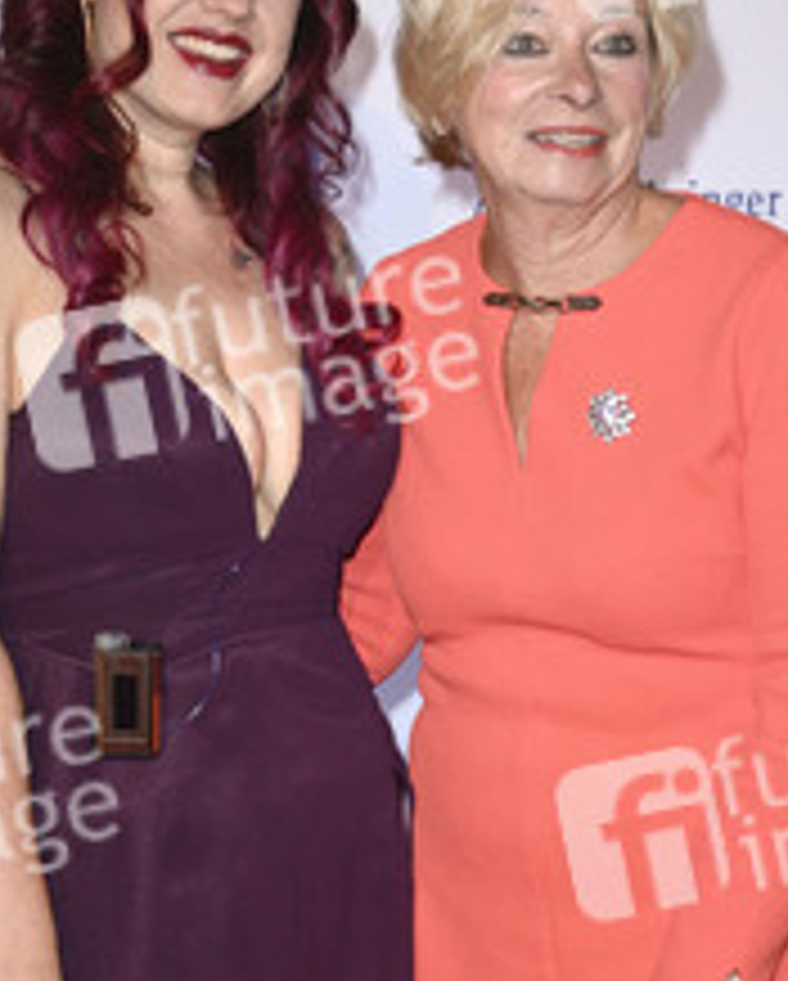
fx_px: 4102
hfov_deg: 11.0
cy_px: 590
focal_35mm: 141
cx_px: 378
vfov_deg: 13.6
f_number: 5.6
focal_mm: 82
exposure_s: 1/160
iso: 3200
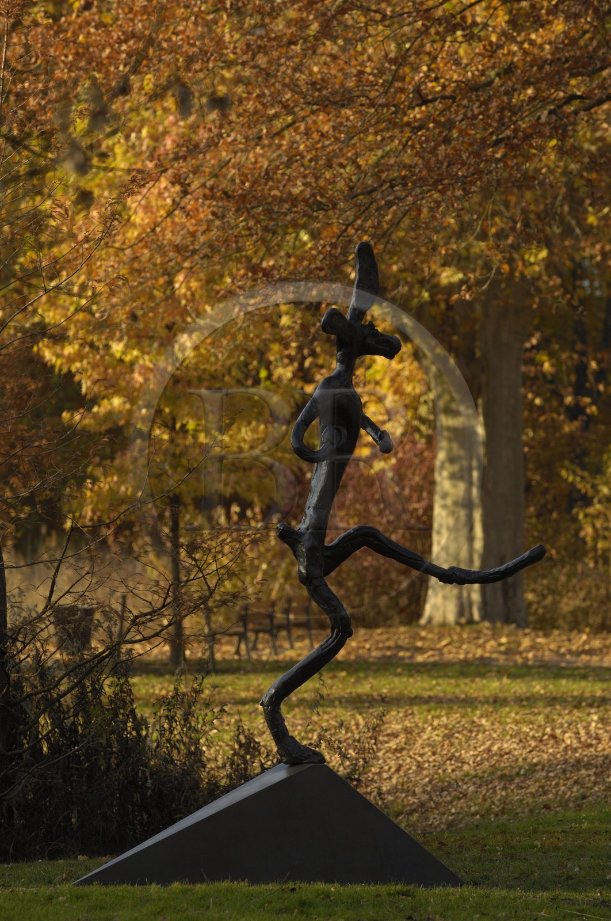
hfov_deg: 5.2
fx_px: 6703
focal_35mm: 262
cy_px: 460
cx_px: 306
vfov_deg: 7.9
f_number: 4.5
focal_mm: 175
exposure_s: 1/160
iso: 100
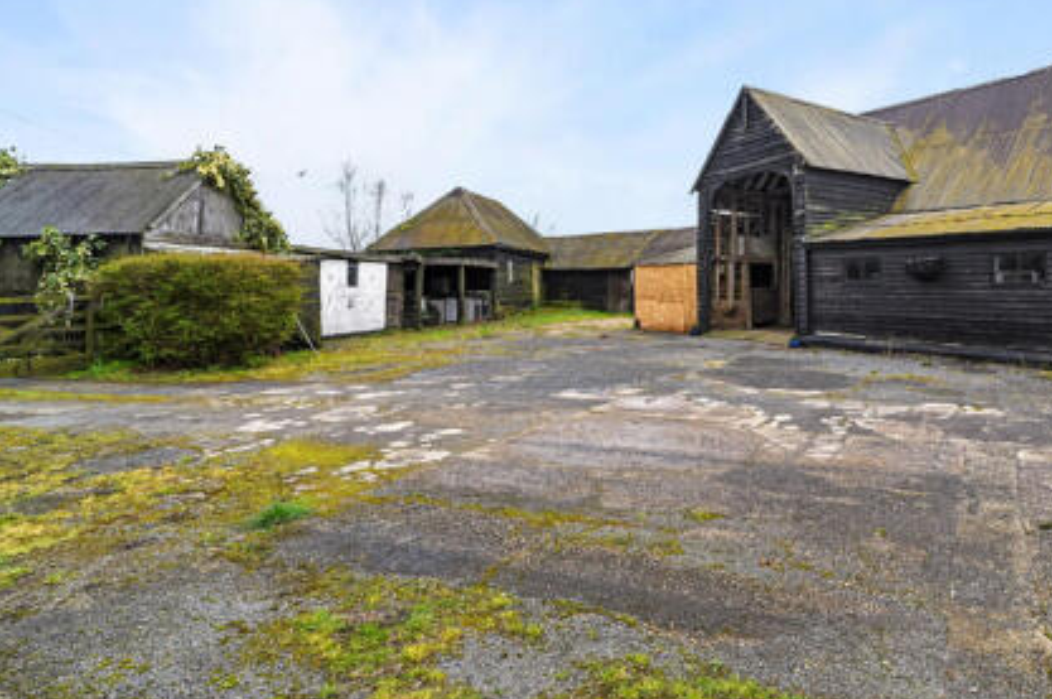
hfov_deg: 75.5
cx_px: 724
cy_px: 275
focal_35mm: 22
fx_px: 642
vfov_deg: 56.6
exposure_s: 1/60
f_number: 8
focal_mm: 14
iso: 400
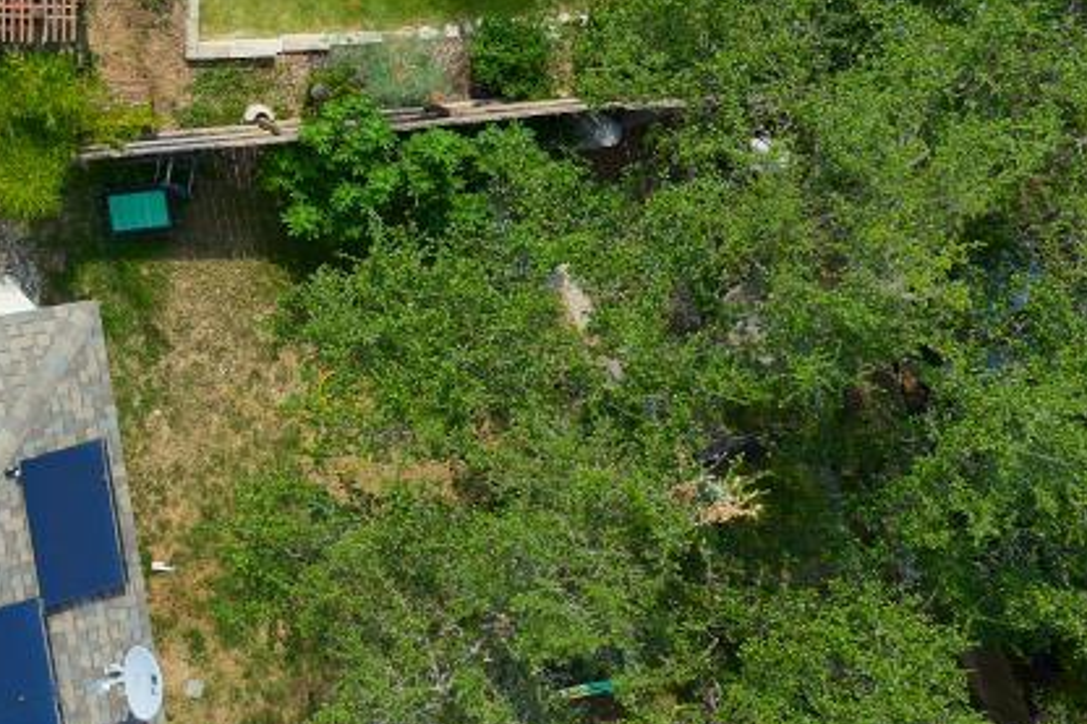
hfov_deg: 18.2
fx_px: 3078
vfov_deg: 13.0
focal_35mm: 102
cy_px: -218
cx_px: -462
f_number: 2.8
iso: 100
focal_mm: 14.45
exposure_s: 1/400
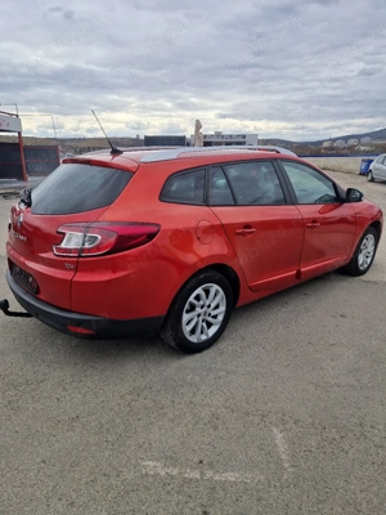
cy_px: 258
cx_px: 193
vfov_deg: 73.9
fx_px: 342
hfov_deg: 58.9
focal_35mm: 23
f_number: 1.8
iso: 50
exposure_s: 1/1000
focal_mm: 5.4
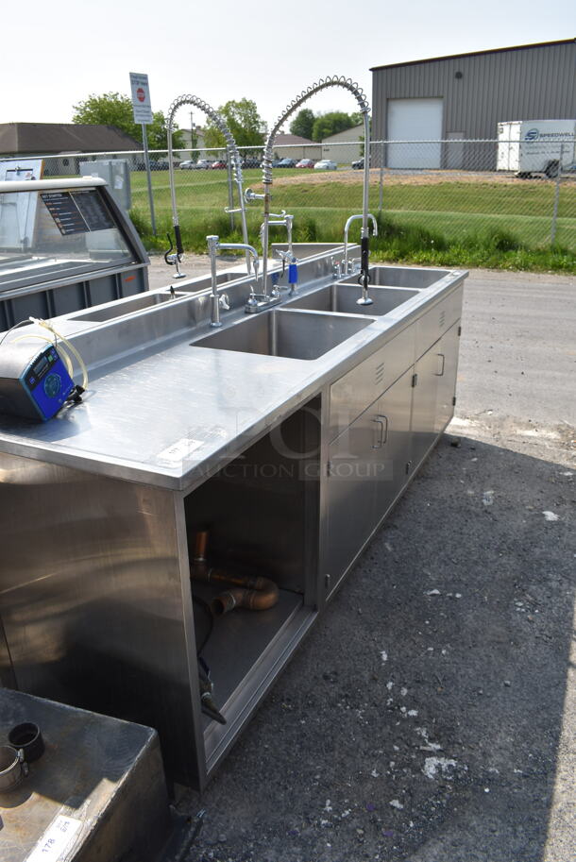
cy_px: 431
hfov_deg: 48.0
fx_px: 647
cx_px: 288
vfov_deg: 67.3
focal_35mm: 27
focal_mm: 18
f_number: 8
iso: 100
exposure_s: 1/200
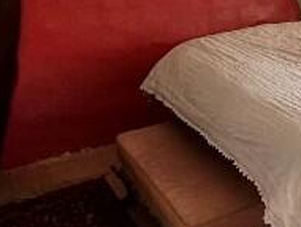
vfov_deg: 20.8
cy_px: 48
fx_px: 609
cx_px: 426
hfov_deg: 23.4
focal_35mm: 70
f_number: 2.2
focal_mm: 1.74
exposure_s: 1/50
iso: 160
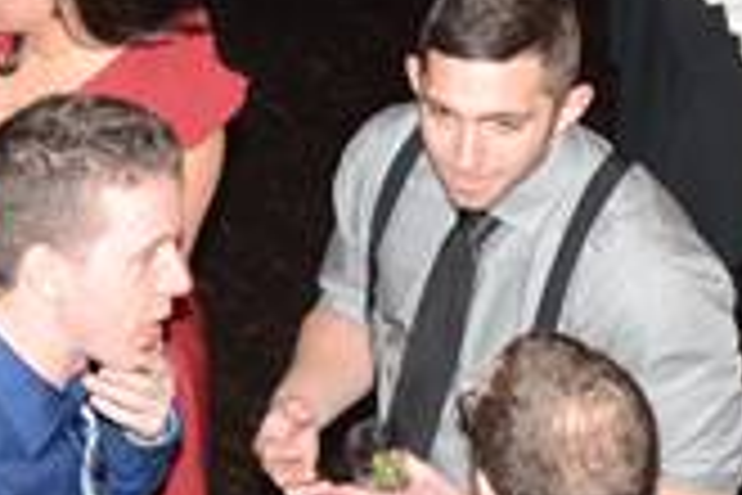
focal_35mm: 180
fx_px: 3710
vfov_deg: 7.6
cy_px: 351
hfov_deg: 11.3
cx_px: 27
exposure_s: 1/40
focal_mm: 36
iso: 1250
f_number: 4
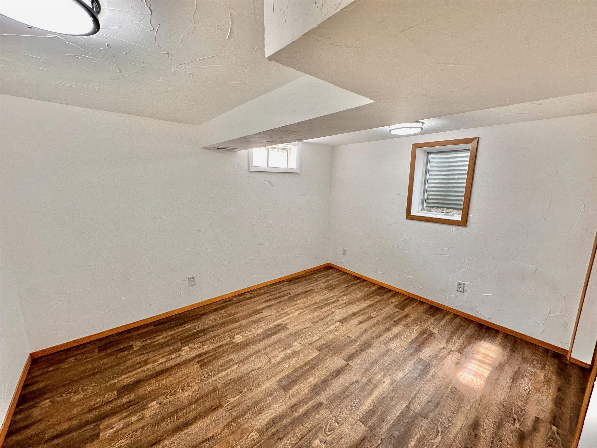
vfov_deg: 85.7
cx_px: 298
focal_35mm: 14
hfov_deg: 102.1
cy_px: 224
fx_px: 241
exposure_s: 1/120
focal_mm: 2.22
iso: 125
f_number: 2.2
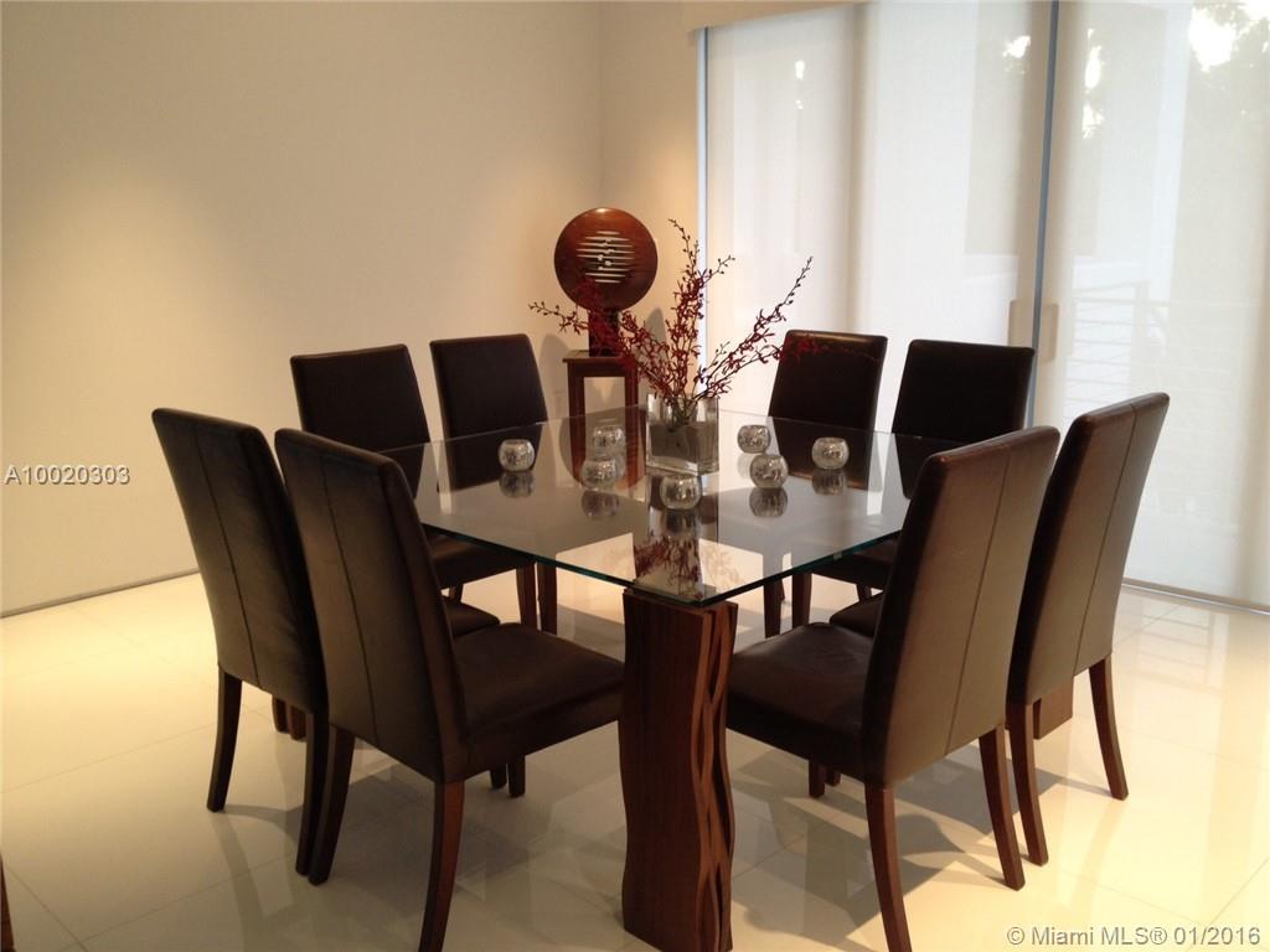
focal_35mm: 35
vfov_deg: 40.7
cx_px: 635
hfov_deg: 52.6
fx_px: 1284
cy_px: 476
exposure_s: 1/20
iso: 100
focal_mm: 4.28
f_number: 2.4
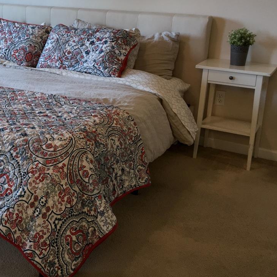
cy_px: 98
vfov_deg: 32.0
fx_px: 480
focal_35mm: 53
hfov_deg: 30.1
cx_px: 4
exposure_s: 1/30
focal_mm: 4.15
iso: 40
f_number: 2.2
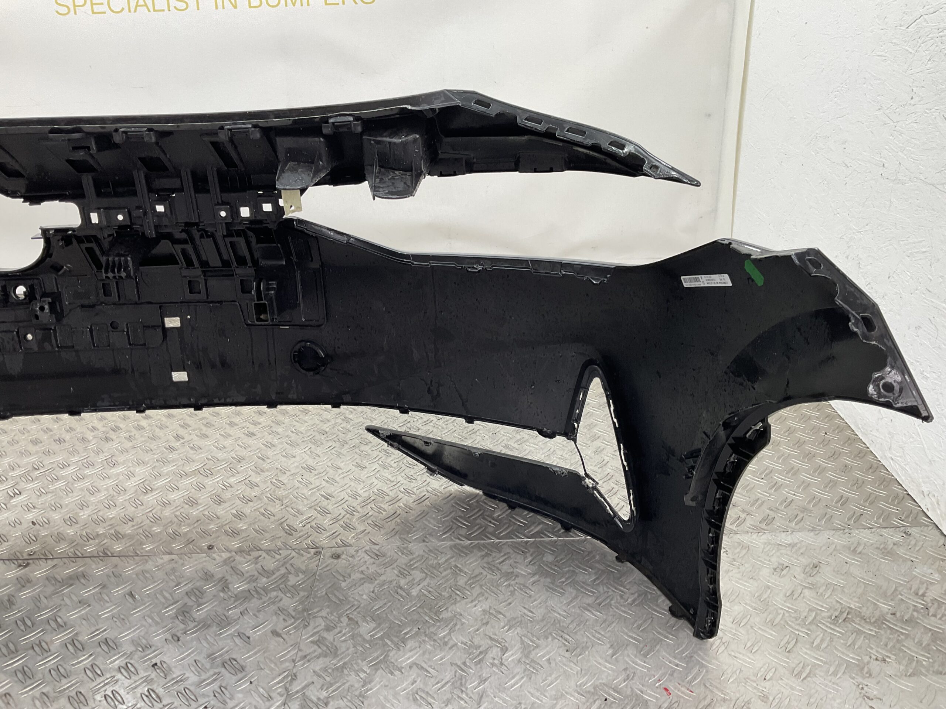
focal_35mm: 29
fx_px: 793
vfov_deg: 48.2
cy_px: 354
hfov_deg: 61.7
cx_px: 473
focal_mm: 3
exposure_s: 1/120
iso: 40
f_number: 1.8
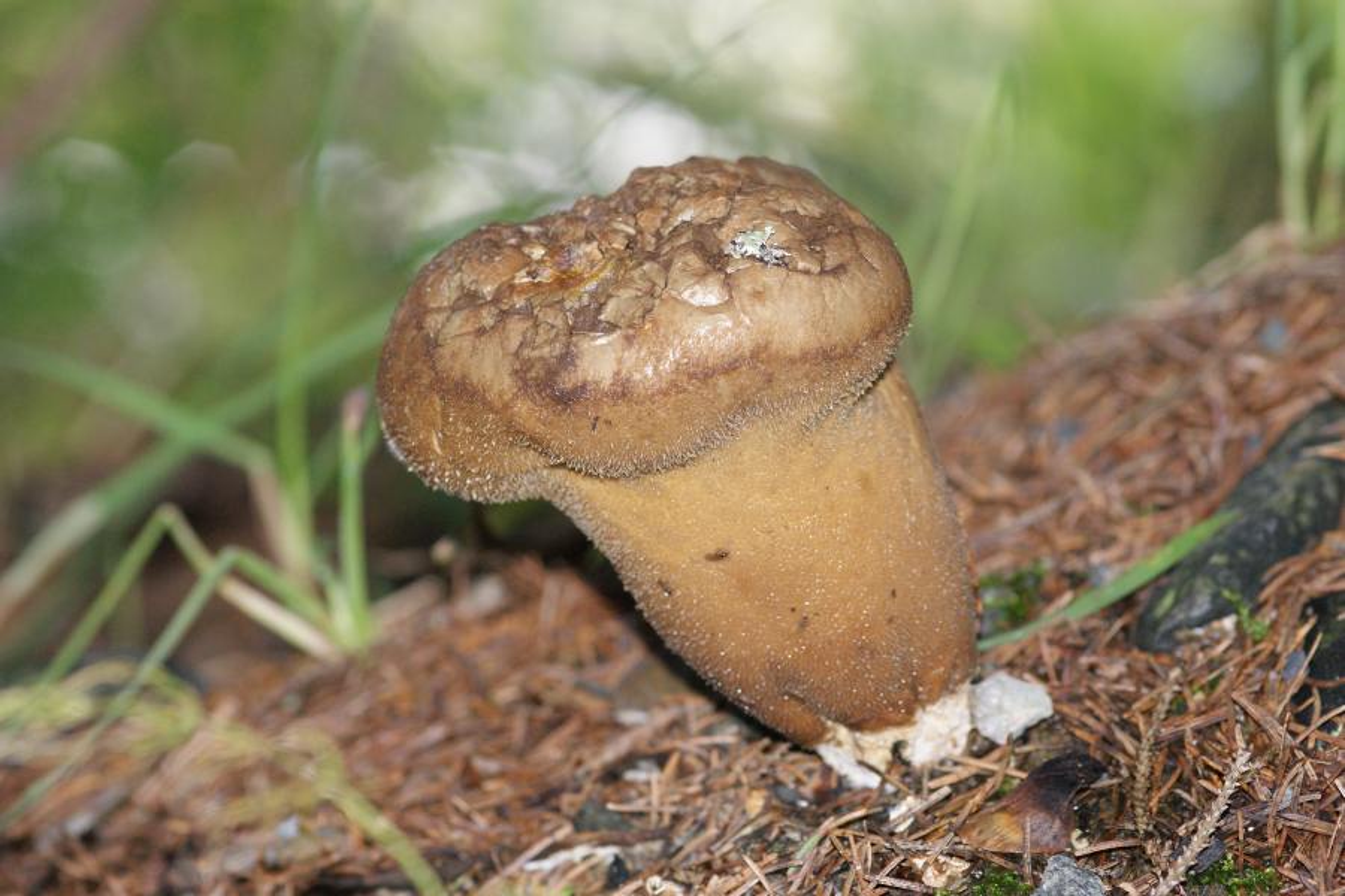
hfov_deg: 13.0
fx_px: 5884
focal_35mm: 158
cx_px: 672
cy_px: 448
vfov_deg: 8.7
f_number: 5.6
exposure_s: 1/125
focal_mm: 105
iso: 400
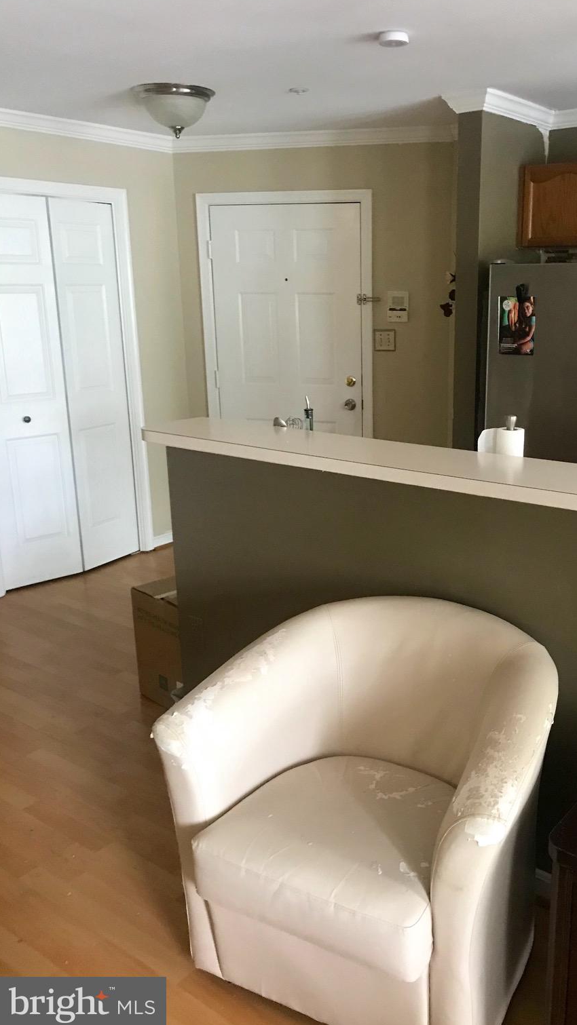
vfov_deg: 62.6
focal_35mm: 31
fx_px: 843
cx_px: 388
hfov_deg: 37.3
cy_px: 511
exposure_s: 1/15
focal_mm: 3.99
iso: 80
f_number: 1.8
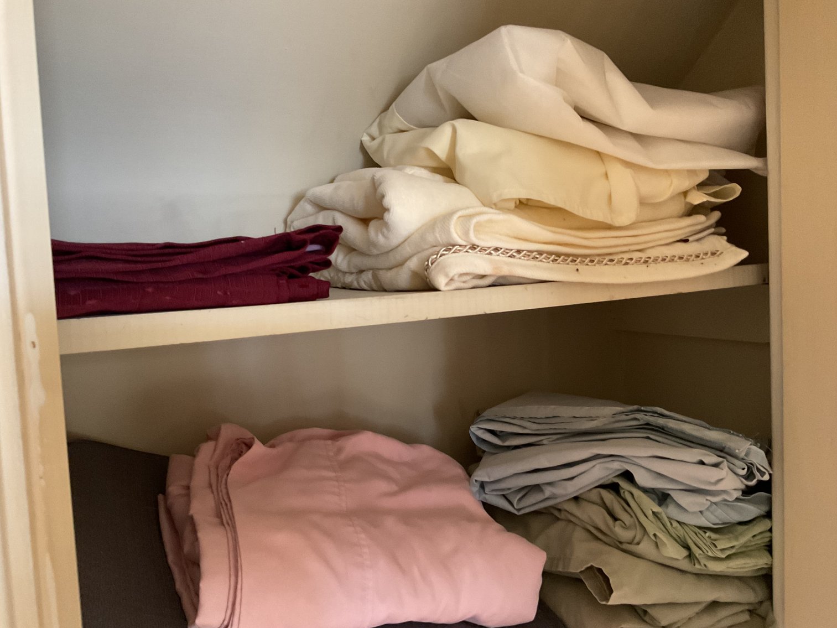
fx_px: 701
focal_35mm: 29
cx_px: 418
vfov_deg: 48.2
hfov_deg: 61.7
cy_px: 314
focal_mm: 3
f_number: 1.8
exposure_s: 1/33
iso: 320
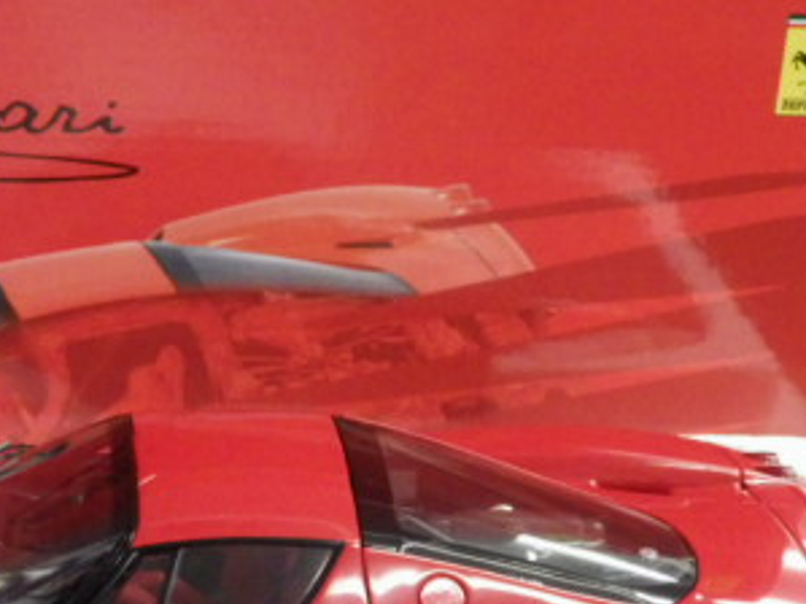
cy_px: 431
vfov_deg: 13.8
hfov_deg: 18.2
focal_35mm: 107
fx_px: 2490
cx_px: 135
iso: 800
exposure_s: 1/30
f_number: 3.8
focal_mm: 9
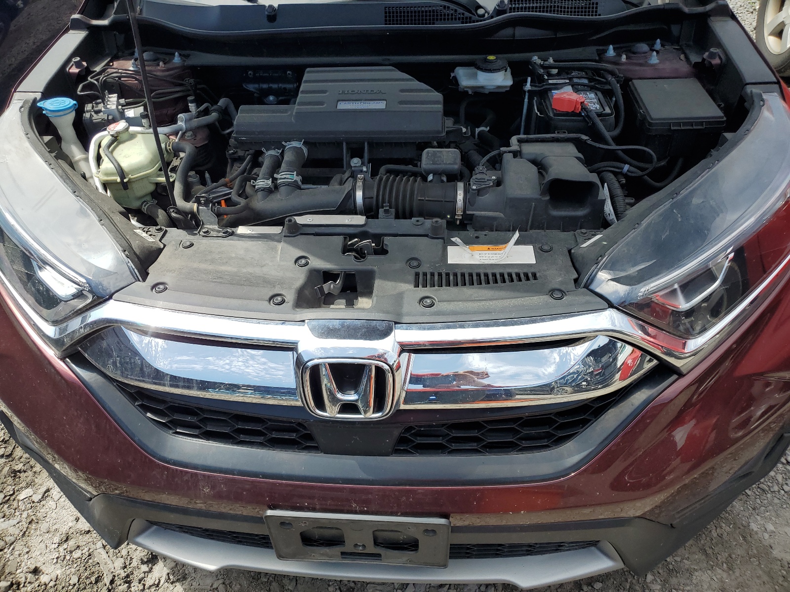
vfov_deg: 53.1
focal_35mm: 26
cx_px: 395
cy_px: 296
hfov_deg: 67.3
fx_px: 593
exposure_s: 1/1667
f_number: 1.5
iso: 50
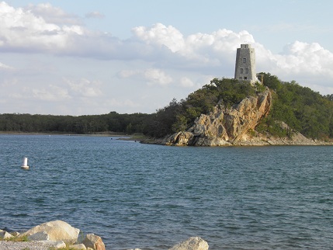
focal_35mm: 100
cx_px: 166
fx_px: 962
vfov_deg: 14.8
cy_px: 125
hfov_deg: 19.6
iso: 50
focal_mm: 17.1
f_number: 5.6
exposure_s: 1/200
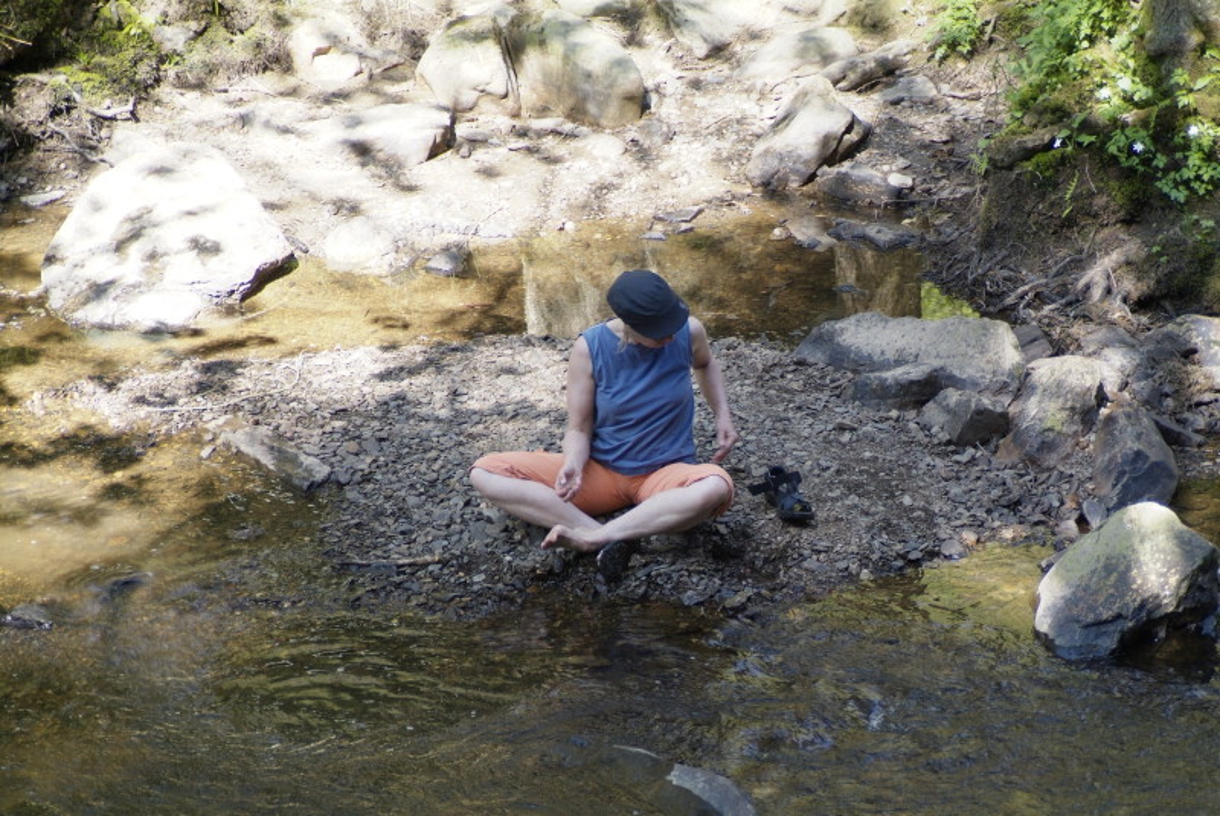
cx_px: 610
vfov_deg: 8.7
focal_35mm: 158
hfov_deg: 13.0
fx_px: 5359
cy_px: 408
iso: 800
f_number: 4.5
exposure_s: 1/125
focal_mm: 105
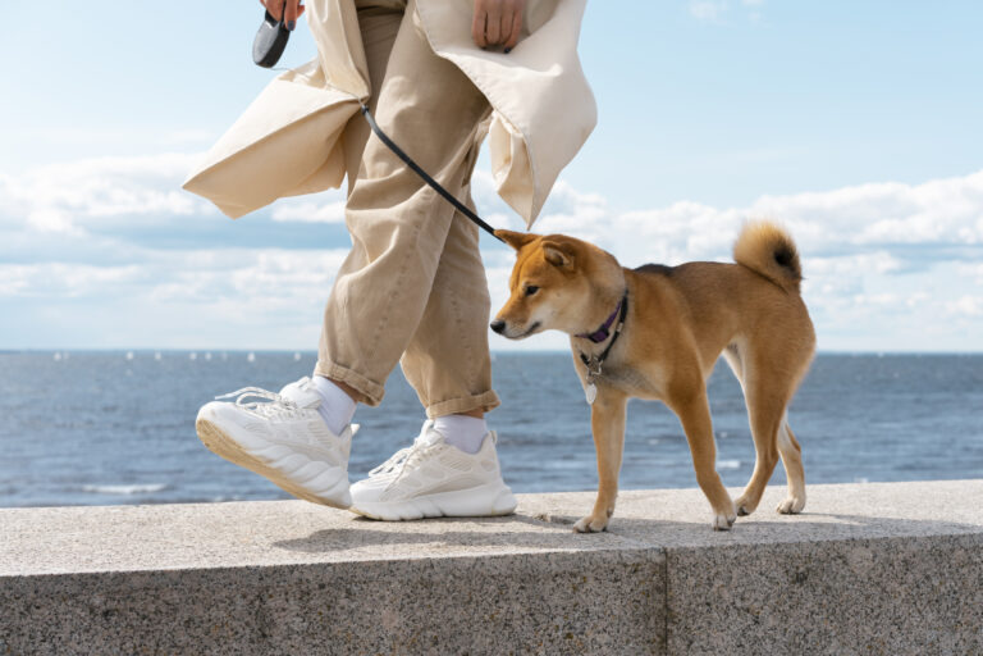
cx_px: 492
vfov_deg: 24.6
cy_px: 328
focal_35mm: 55
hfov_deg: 36.2
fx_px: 1502
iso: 160
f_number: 6.3
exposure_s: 1/800
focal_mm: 55
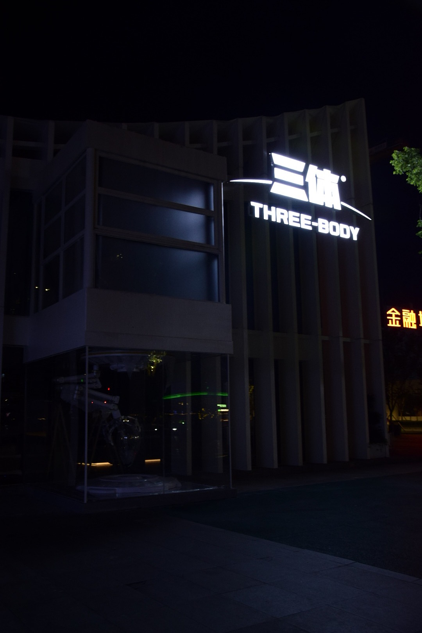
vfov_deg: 57.2
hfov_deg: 40.0
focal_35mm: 33
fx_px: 580
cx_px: 211
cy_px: 316
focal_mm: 22
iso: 1000
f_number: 4
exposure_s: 1/40
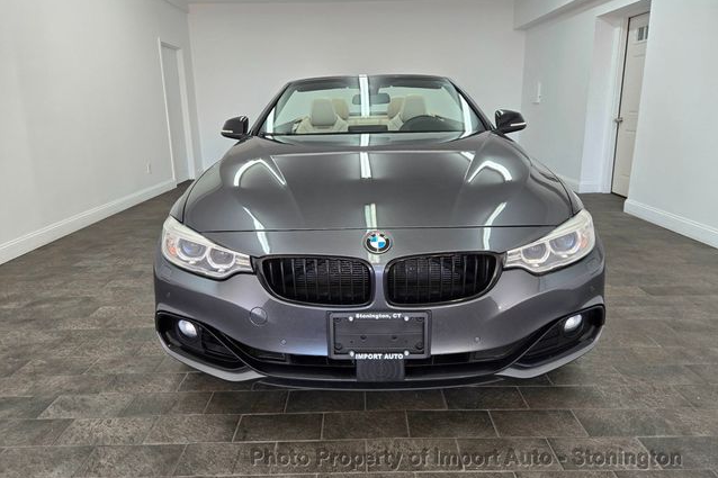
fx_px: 479
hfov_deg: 73.8
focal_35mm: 24
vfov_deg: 53.0
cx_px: 359
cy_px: 211
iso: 100
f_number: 1.8
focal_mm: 5.4
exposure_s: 1/120
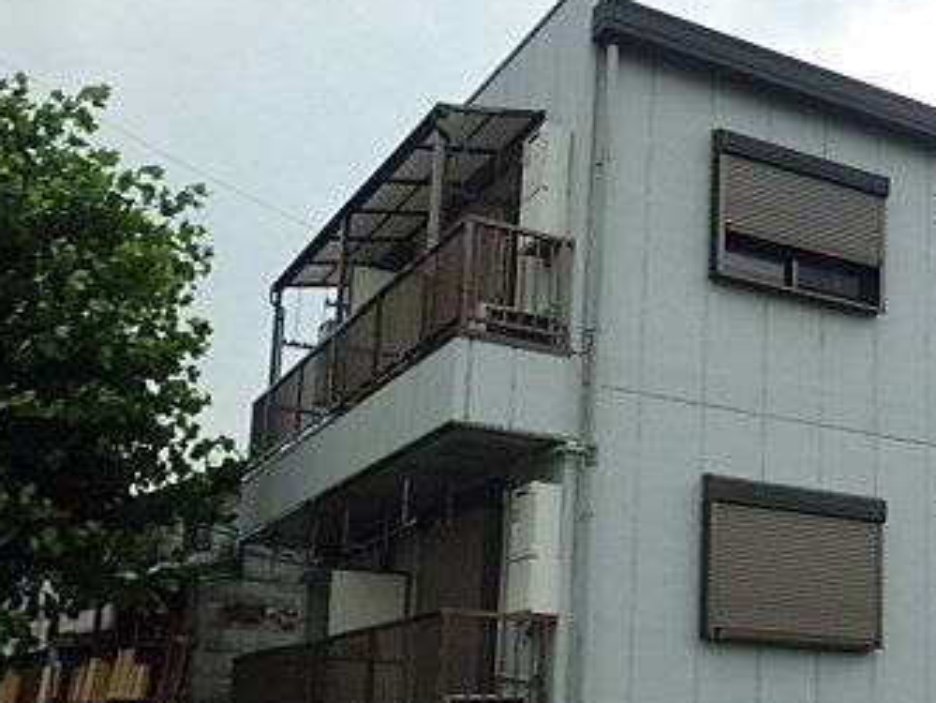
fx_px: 1352
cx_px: 753
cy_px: 565
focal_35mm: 50
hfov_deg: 36.8
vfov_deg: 28.5
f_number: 7.9
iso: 100
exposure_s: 1/125
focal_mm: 4.7
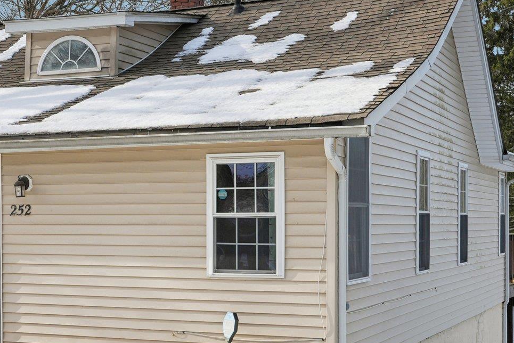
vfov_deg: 19.1
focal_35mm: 71
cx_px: 97
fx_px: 1015
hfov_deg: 27.8
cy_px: 226
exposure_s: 1/200
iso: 100
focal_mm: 33.5
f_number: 8
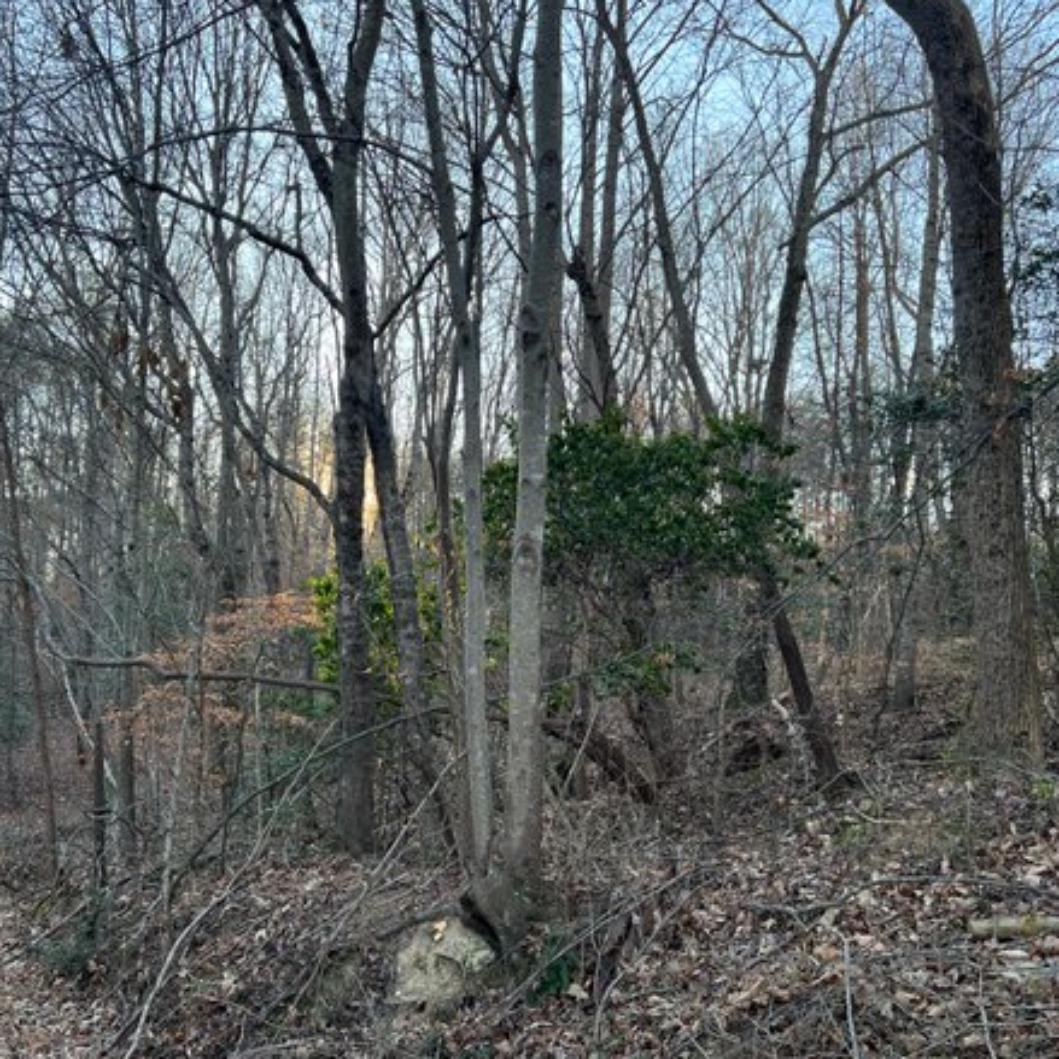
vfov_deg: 49.7
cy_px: 558
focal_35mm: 33
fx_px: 1142
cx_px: 440
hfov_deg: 49.5
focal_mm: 5.7
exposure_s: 1/305
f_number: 1.5
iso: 50
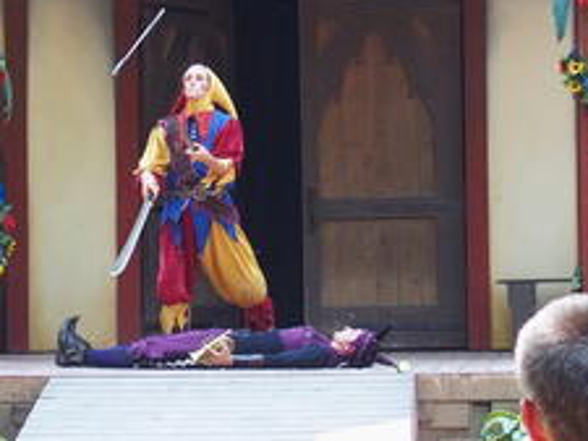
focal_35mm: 170
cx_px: 149
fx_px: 2889
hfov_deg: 11.6
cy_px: 81
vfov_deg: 8.7
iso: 500
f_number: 2.8
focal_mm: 17.8
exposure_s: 1/500
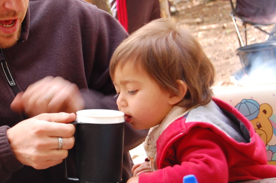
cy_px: 87
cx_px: 87
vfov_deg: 10.9
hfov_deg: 16.2
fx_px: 965
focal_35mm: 126
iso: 400
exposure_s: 1/50
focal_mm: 52
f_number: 5.6
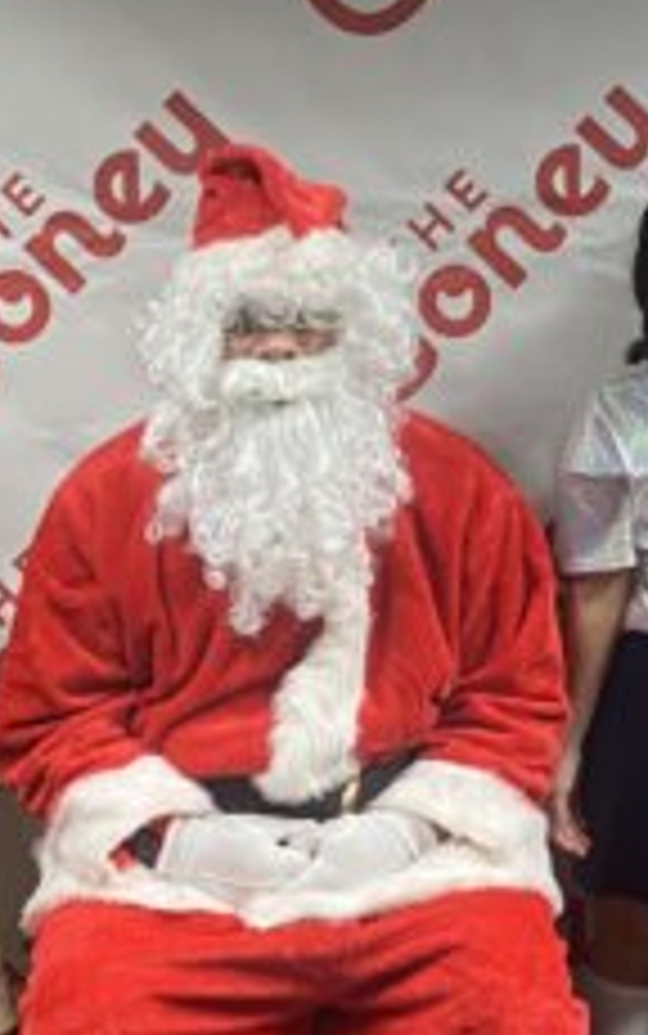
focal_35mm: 84
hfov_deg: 15.6
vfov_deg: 24.6
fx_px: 2371
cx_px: 369
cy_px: 394
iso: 400
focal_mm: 4.25
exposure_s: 1/40
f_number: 1.8
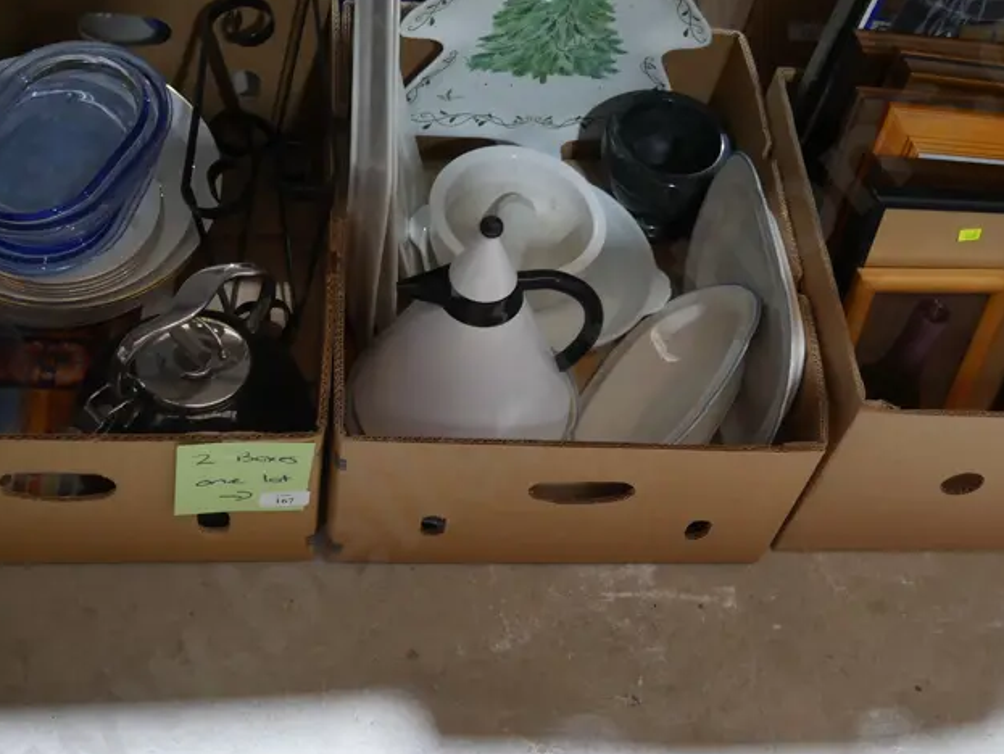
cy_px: 360
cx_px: 604
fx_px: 1335
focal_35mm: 46
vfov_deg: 31.5
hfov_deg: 41.0
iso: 640
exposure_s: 1/60
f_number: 3.5
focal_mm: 14
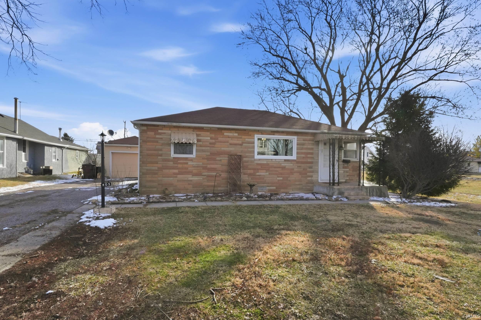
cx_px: 240
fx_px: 251
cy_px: 160
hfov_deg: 87.7
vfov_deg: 65.2
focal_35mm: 19
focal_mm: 12.5
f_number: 16
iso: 640
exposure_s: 1/400
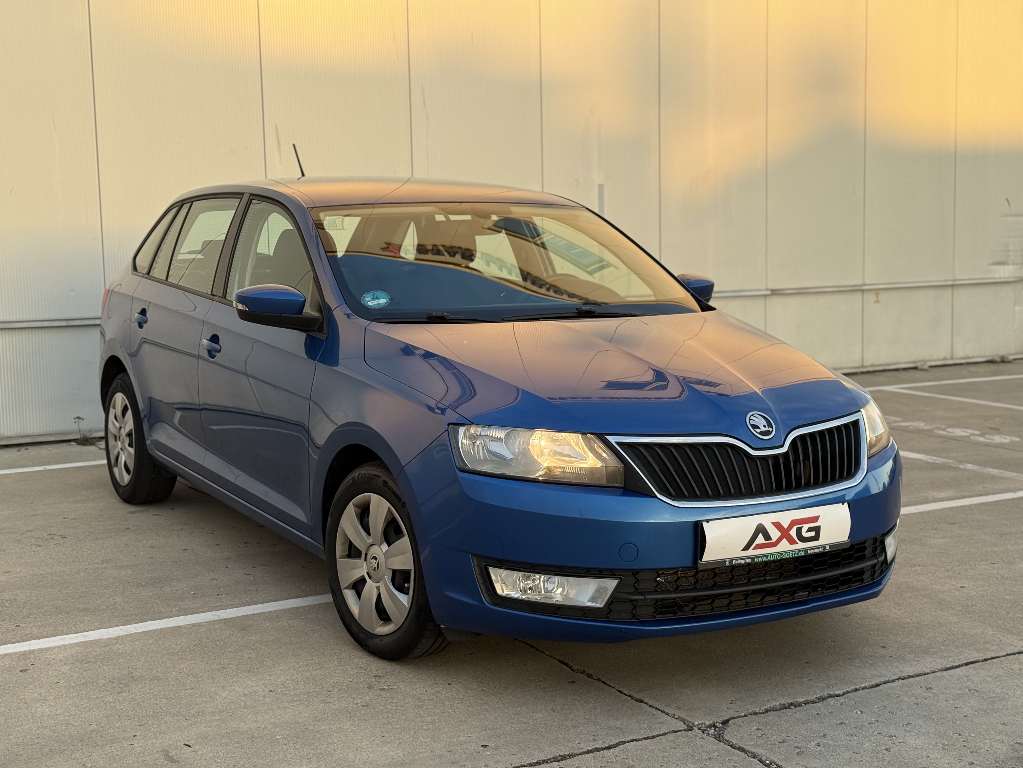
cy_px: 384
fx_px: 1419
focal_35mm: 48
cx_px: 512
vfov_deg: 30.3
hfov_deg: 39.7
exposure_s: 1/400
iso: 64
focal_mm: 6.76
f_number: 1.78
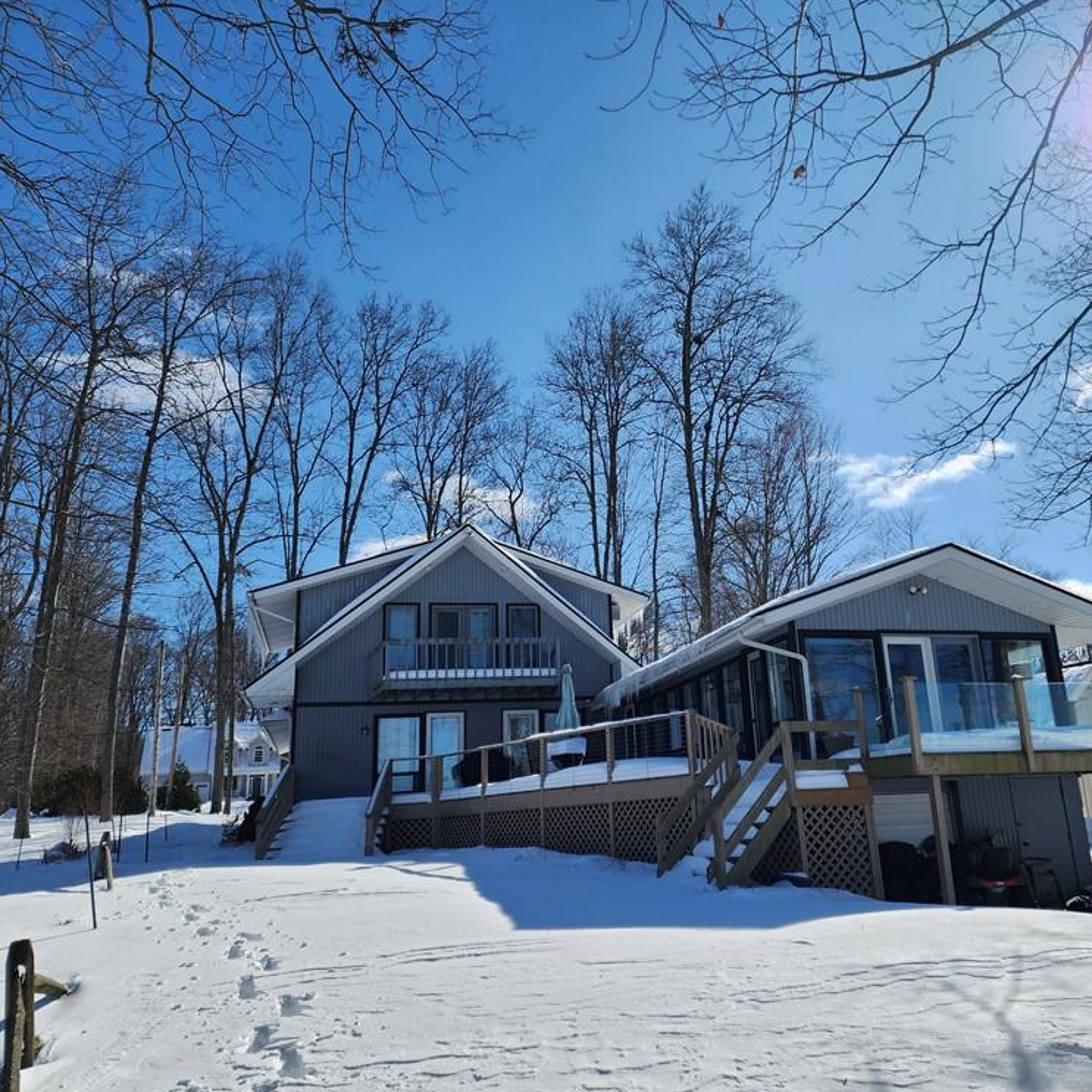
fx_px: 999
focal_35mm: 28
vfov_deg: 57.3
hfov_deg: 56.6
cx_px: 682
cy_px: 547
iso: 12
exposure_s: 1/2128
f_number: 1.8
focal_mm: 6.4
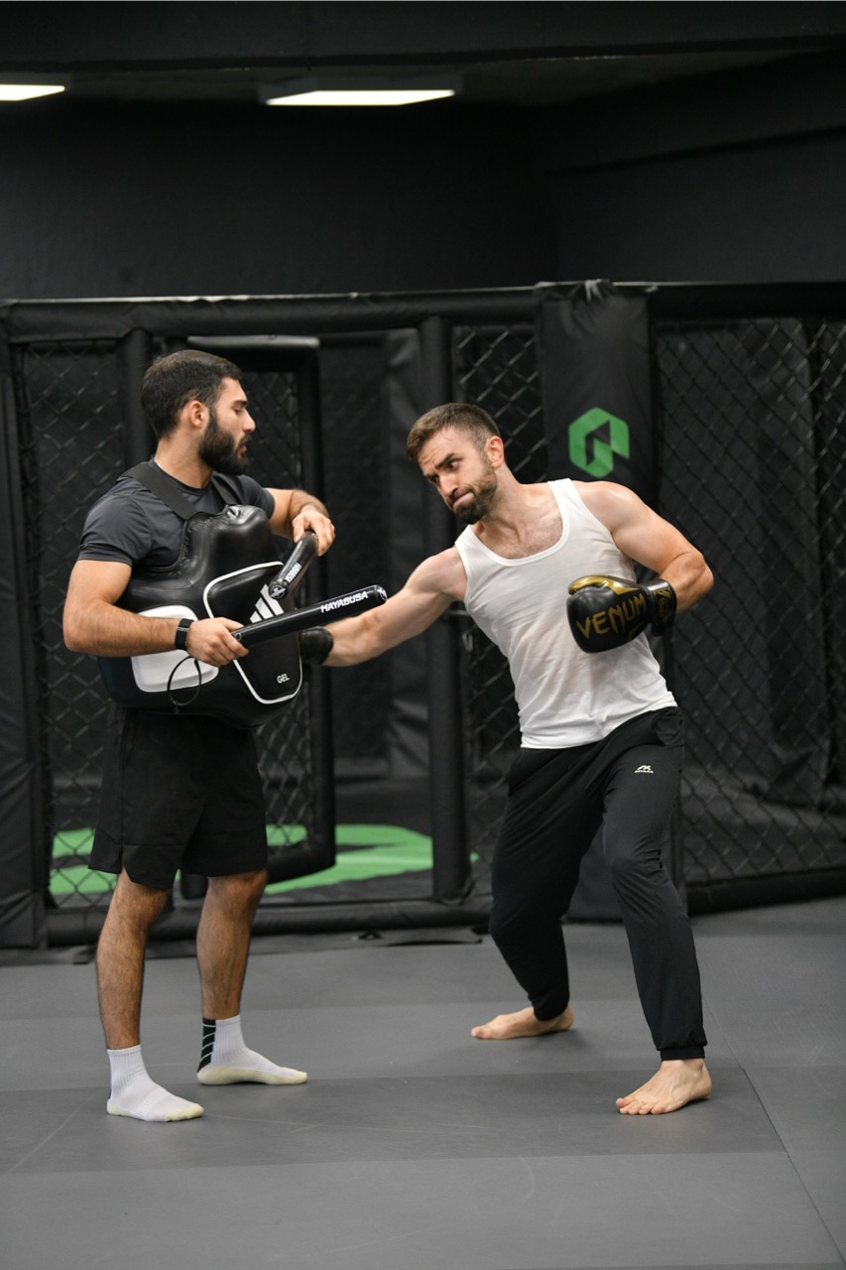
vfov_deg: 18.6
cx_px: 423
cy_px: 635
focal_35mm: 110
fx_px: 3878
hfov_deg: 12.4
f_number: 2.8
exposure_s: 1/500
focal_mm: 110
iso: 2000
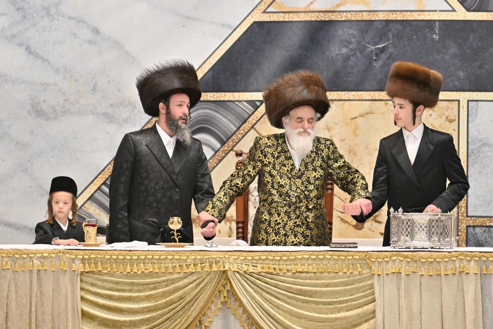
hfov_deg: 8.1
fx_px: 3491
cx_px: 246
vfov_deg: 5.4
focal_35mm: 255
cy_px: 164
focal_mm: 170
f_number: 2.8
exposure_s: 1/400
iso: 500
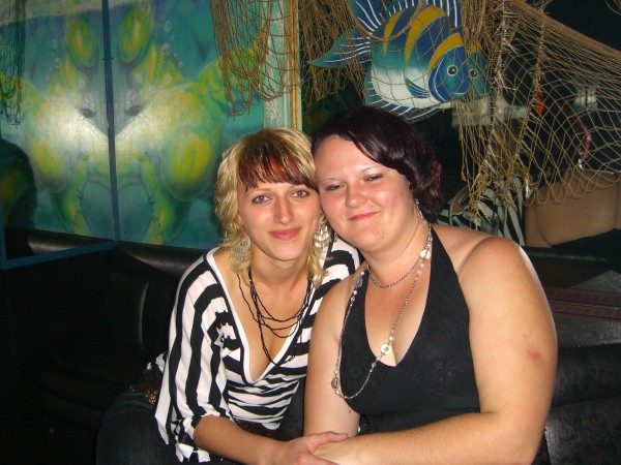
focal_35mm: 38
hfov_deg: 49.0
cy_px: 232
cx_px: 310
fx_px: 682
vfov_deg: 37.7
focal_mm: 7.9
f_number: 2.8
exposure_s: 1/60
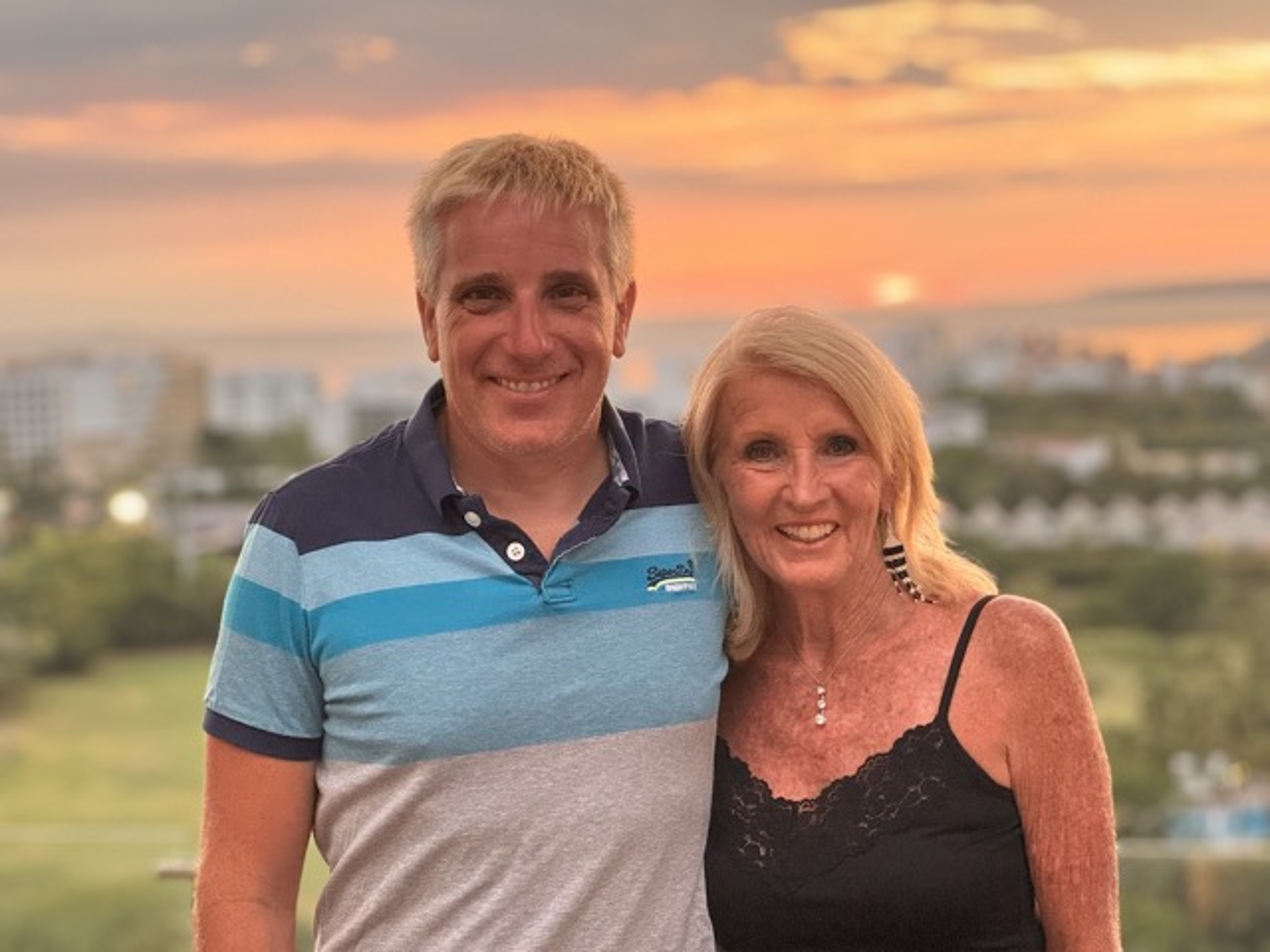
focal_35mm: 77
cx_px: 635
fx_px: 2825
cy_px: 476
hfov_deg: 25.3
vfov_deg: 19.1
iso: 320
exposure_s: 1/60
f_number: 2.8
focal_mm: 9
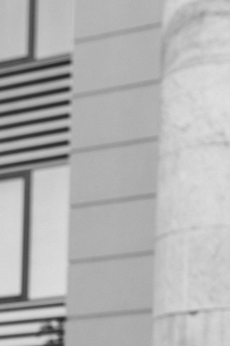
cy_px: 478
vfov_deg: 10.0
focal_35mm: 201
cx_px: -160
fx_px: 1928
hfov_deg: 6.7
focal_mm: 50
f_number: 2.8
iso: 200
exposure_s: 1/1000
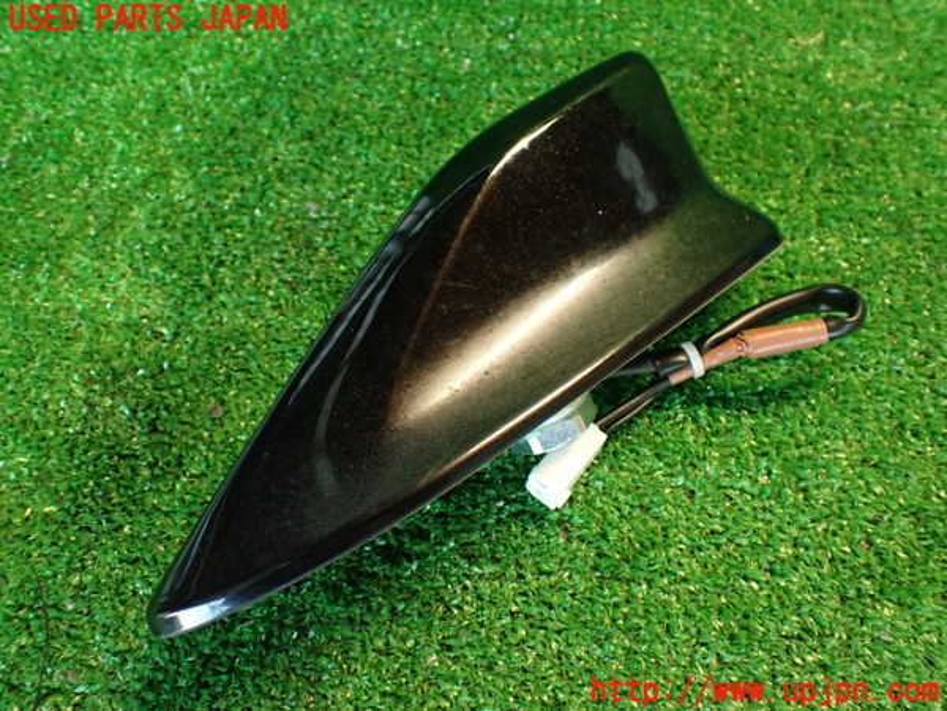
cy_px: 356
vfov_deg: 44.2
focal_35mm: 32
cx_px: 474
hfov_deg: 56.8
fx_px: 875
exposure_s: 1/30
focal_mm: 5.79
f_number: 2.4
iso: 500
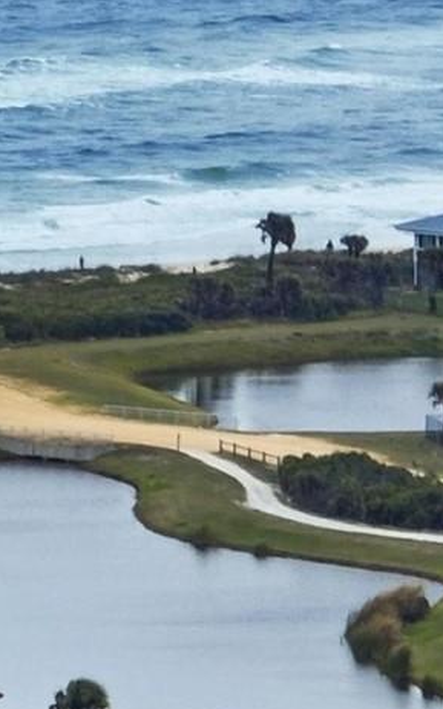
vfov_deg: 3.6
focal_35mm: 590
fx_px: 11408
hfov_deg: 2.2
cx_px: -103
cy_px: 278
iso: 100
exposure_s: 1/60
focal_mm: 29.9
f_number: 4.4
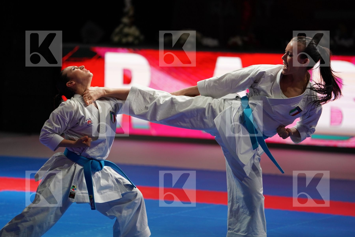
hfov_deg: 10.3
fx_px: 1972
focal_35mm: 200
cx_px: 178
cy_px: 118
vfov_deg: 6.9
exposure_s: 1/500
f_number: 2.8
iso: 1250
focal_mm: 200
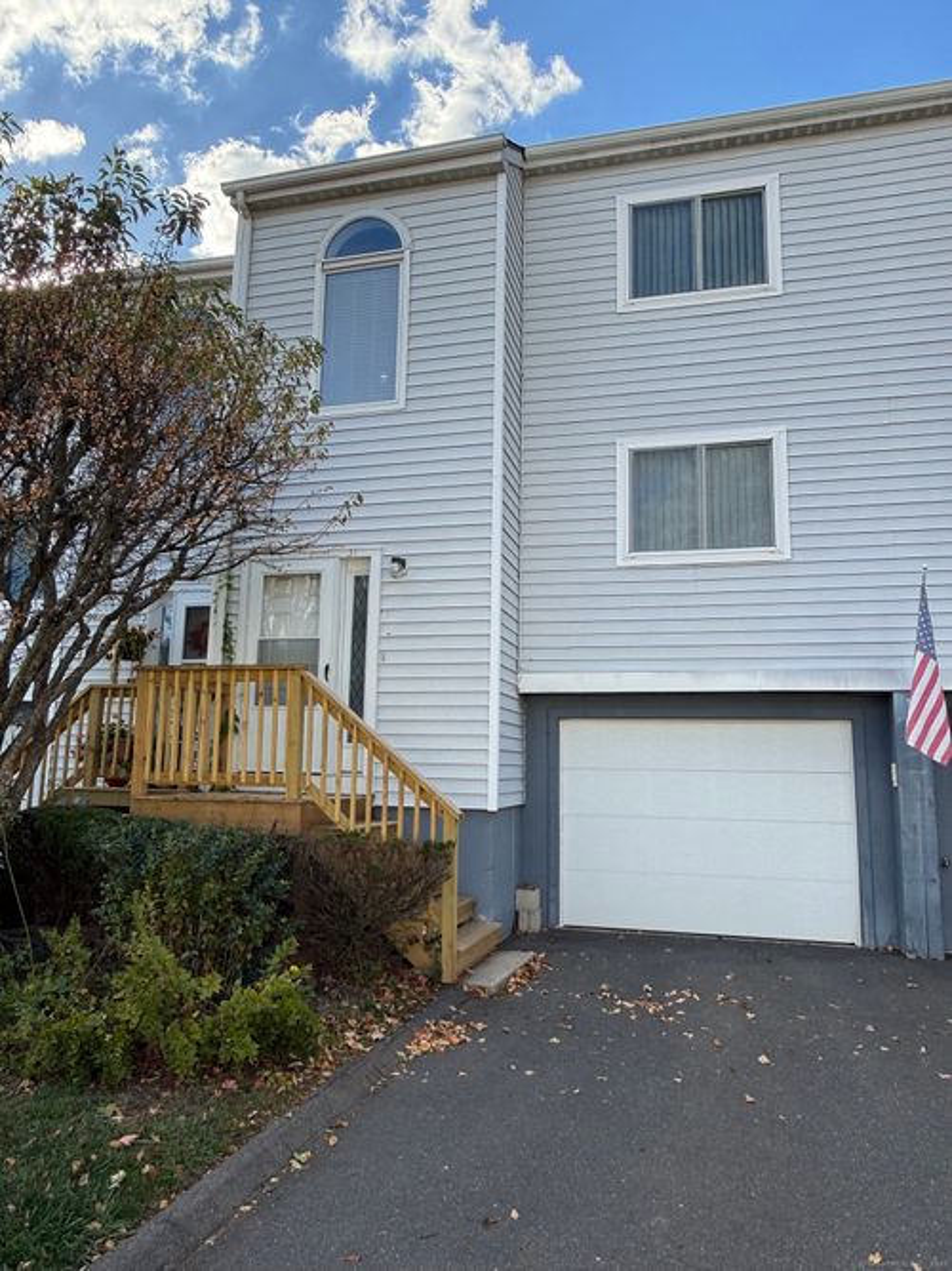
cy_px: 636
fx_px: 880
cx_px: 476
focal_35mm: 24
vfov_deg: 71.6
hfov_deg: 56.8
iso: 50
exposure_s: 1/654
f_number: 2.2
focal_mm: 2.22
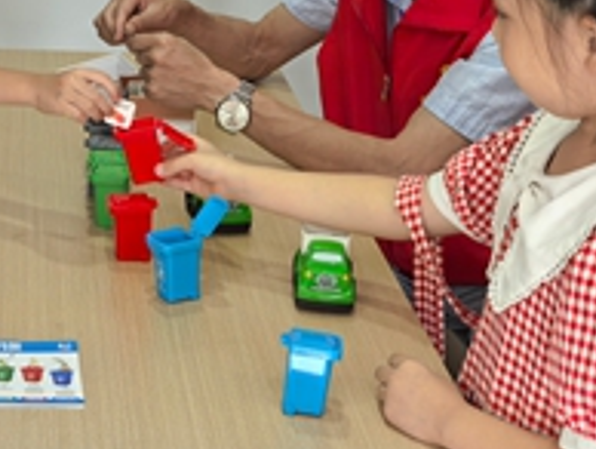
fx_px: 1534
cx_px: 37
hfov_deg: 21.4
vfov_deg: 16.2
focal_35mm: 89
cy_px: -34
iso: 160
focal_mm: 6.98
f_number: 1.4
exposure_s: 1/50
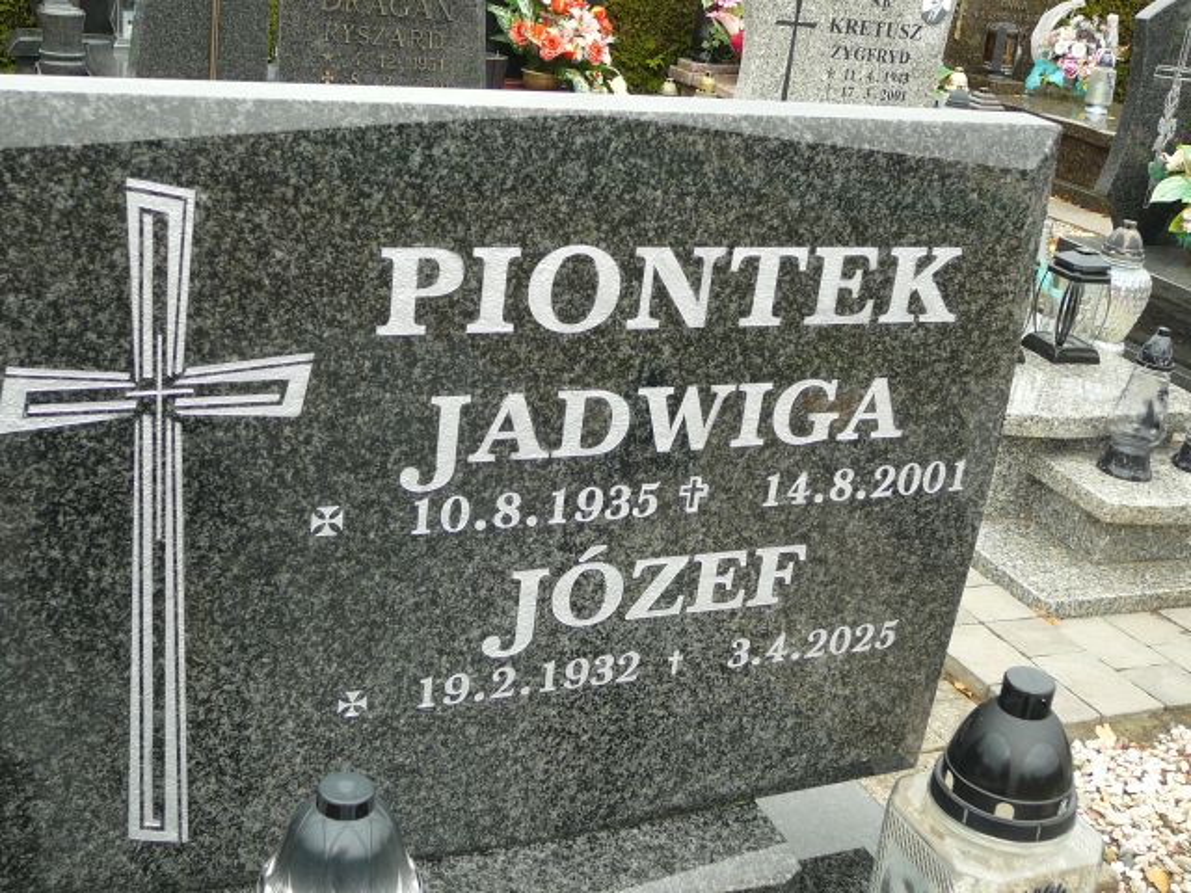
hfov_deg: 42.1
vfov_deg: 32.2
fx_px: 1548
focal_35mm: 45
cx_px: 596
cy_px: 446
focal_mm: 6.7
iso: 80
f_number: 3.2
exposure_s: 1/100
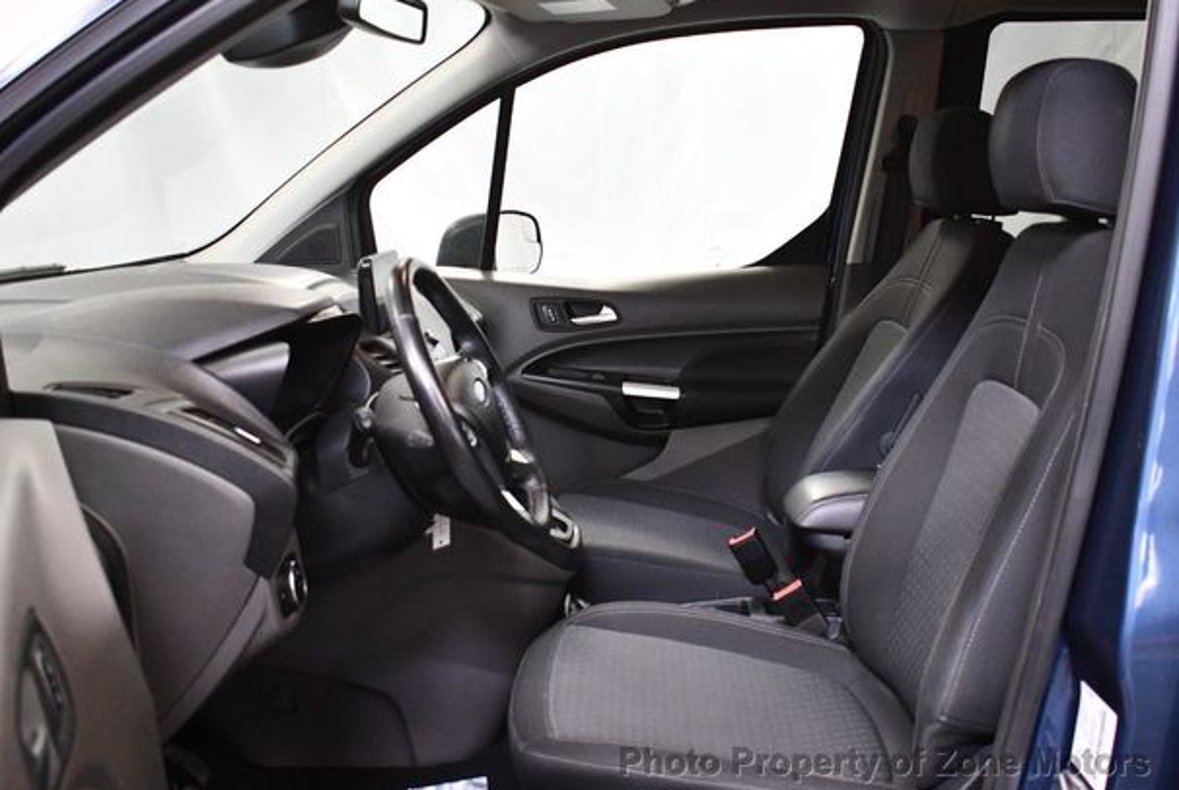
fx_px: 1246
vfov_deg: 35.2
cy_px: 382
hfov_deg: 50.6
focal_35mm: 38
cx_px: 591
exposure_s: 1/125
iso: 2500
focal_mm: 18
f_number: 3.5
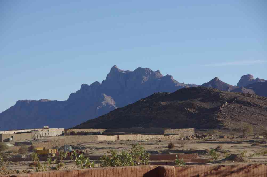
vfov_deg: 7.6
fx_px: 1334
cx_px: 134
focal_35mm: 180
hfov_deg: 11.4
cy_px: 88
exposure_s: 1/180
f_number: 9.5
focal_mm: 119.9
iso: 100
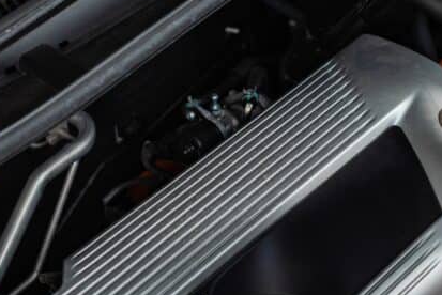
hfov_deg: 16.2
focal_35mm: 124
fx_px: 1523
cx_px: 430
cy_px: 212
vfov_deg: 11.1
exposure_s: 1/200
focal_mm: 50
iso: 160
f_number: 3.5
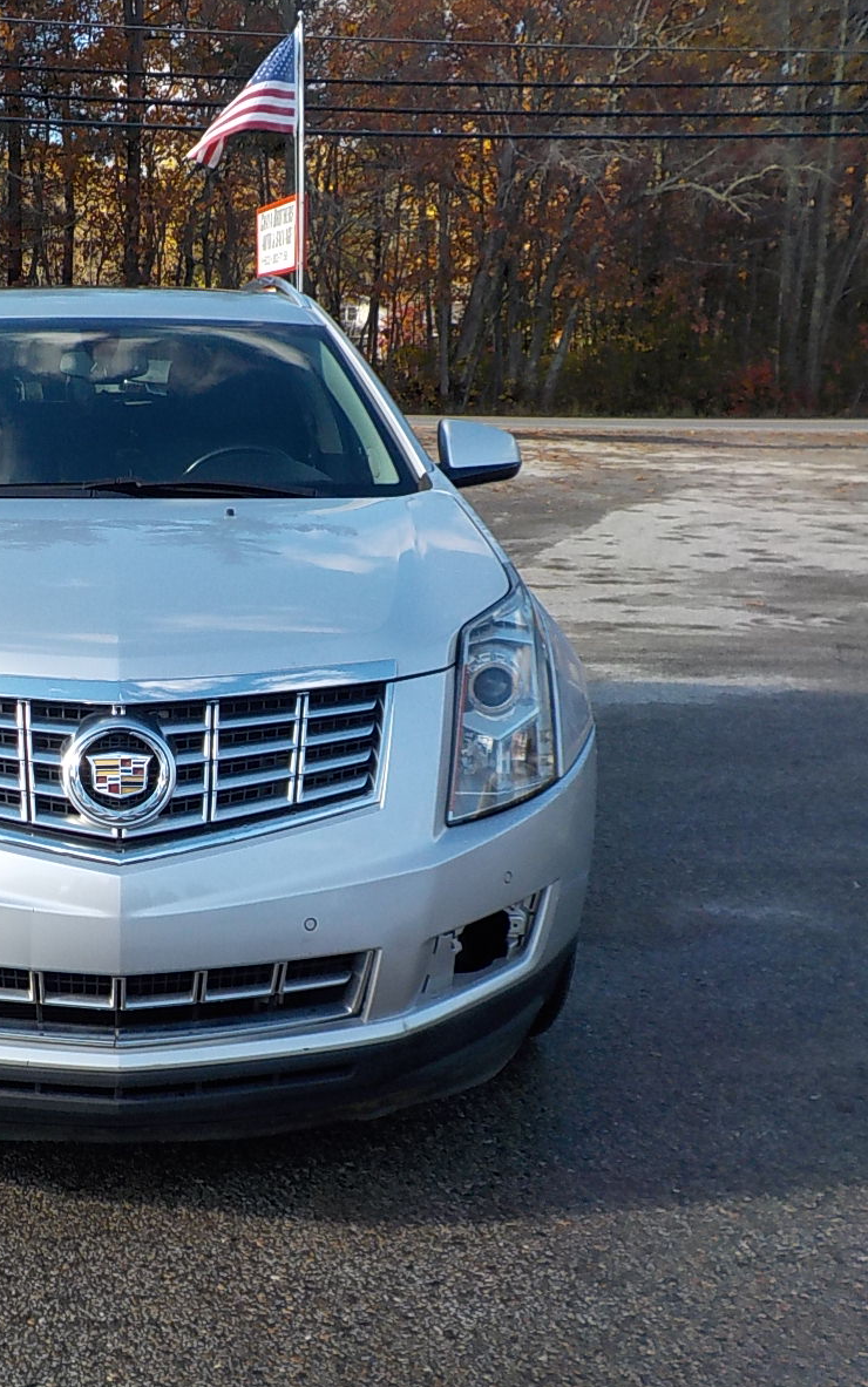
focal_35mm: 43
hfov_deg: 28.9
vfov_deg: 46.2
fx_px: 1627
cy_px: 699
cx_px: 117
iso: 125
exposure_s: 1/400
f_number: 3.3
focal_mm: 4.1
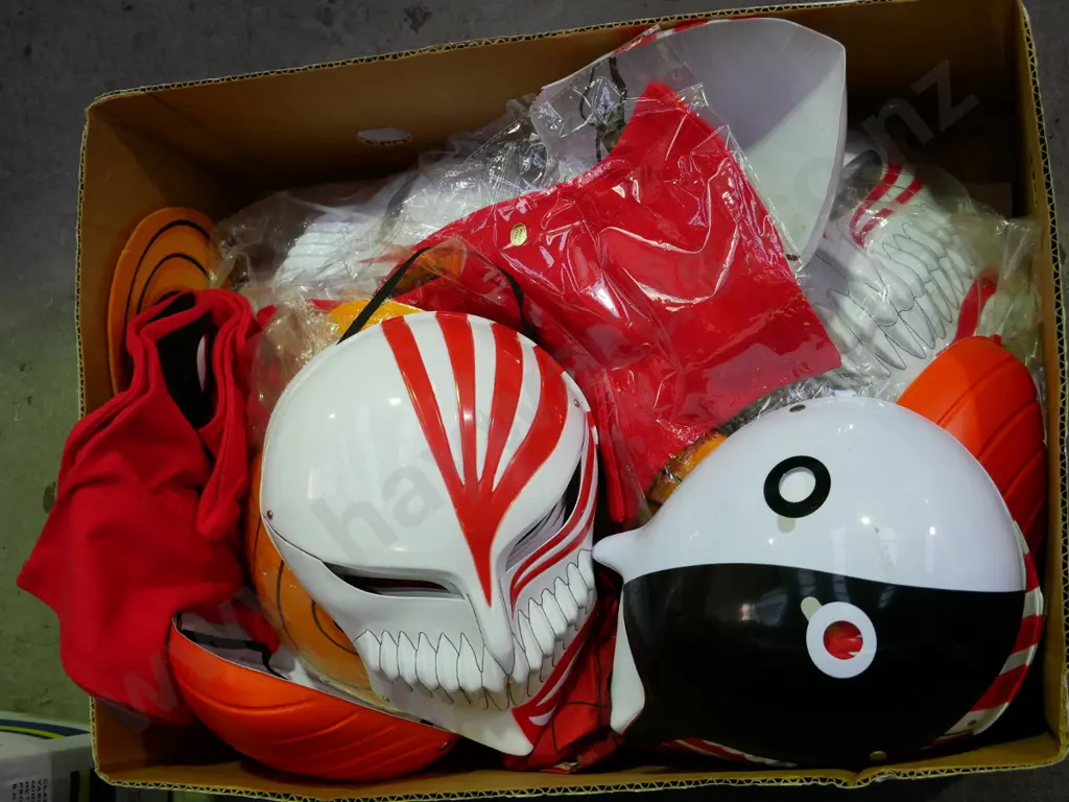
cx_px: 534
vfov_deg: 27.0
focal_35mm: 54
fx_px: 1668
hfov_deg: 35.5
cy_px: 401
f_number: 4.6
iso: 1250
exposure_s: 1/60
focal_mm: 27
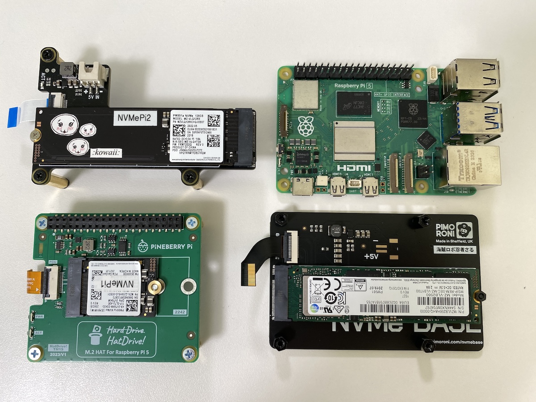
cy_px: 201
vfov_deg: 53.1
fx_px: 403
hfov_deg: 67.3
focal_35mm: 26
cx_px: 268
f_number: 1.8
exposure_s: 1/100
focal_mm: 4.25
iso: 80
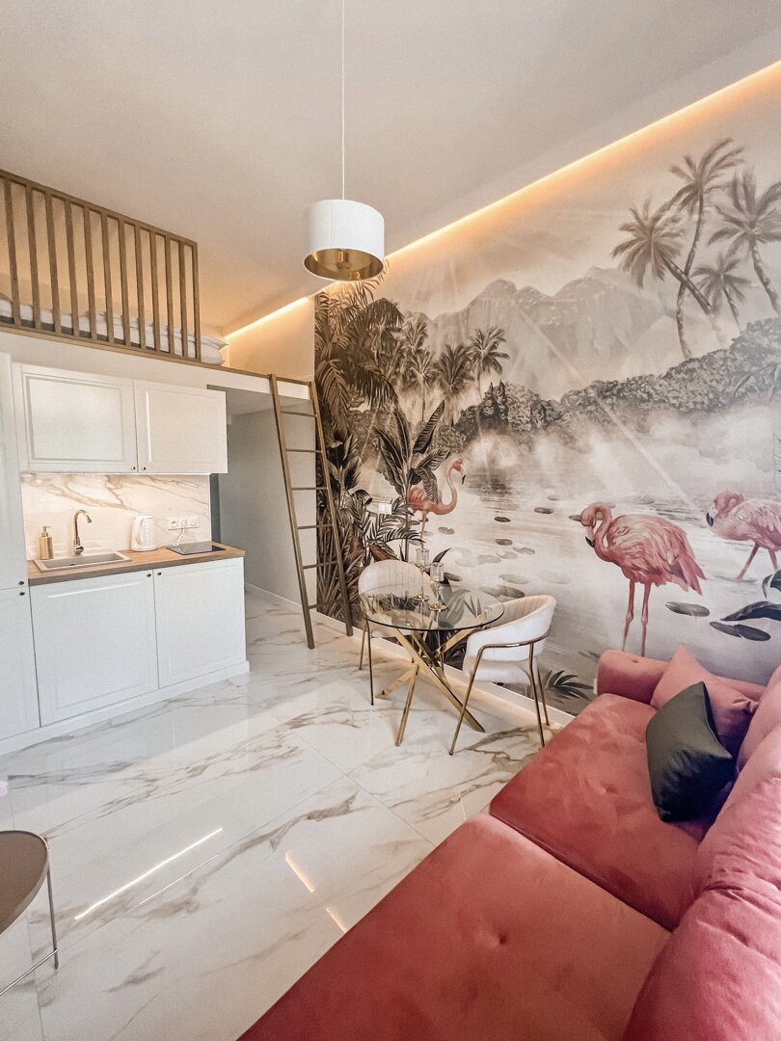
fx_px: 391
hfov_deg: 89.9
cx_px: 390
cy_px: 520
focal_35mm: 13
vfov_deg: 106.2
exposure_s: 1/70
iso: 250
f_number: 1.8
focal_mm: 1.57
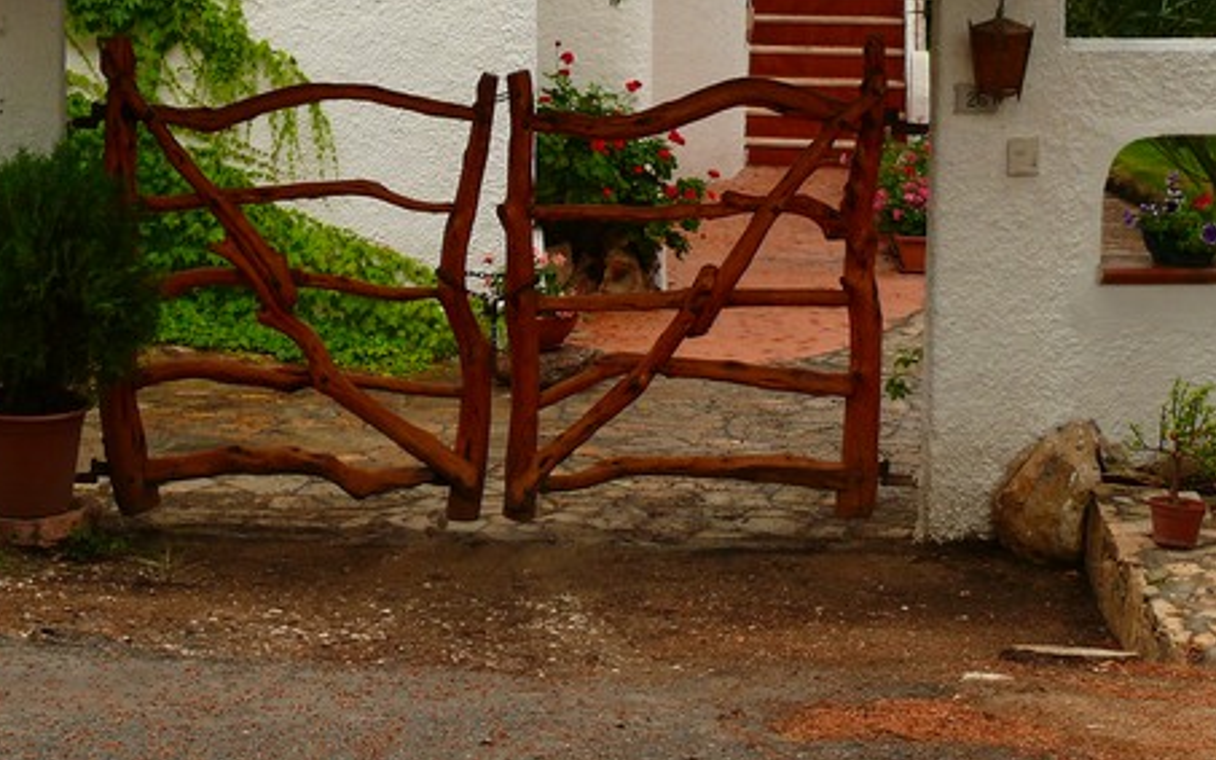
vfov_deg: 12.2
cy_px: 142
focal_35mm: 107
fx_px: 3546
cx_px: 408
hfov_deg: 19.4
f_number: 4
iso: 100
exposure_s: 1/125
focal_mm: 12.8
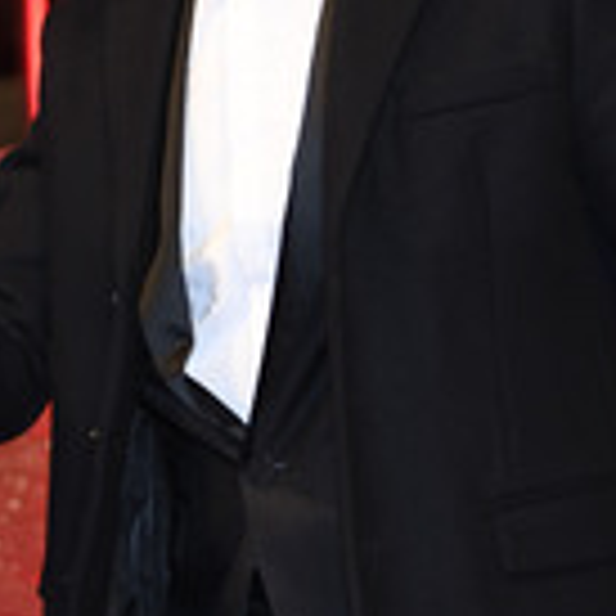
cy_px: 94
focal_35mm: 195
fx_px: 3926
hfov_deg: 8.9
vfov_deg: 8.9
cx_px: -115
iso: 1250
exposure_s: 1/200
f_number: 5.6
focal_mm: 70
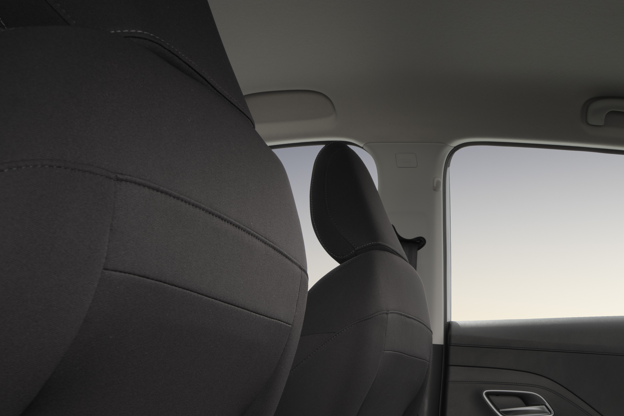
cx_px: 665
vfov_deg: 30.4
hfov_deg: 40.4
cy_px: 442
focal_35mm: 40
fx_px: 693
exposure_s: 1/200
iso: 100
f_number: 10
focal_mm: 16
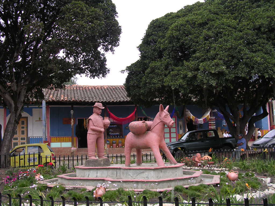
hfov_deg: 45.8
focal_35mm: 41
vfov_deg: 35.1
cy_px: 103
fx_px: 326
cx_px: 138
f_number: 2.9
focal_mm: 6.2
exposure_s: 1/370
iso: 100
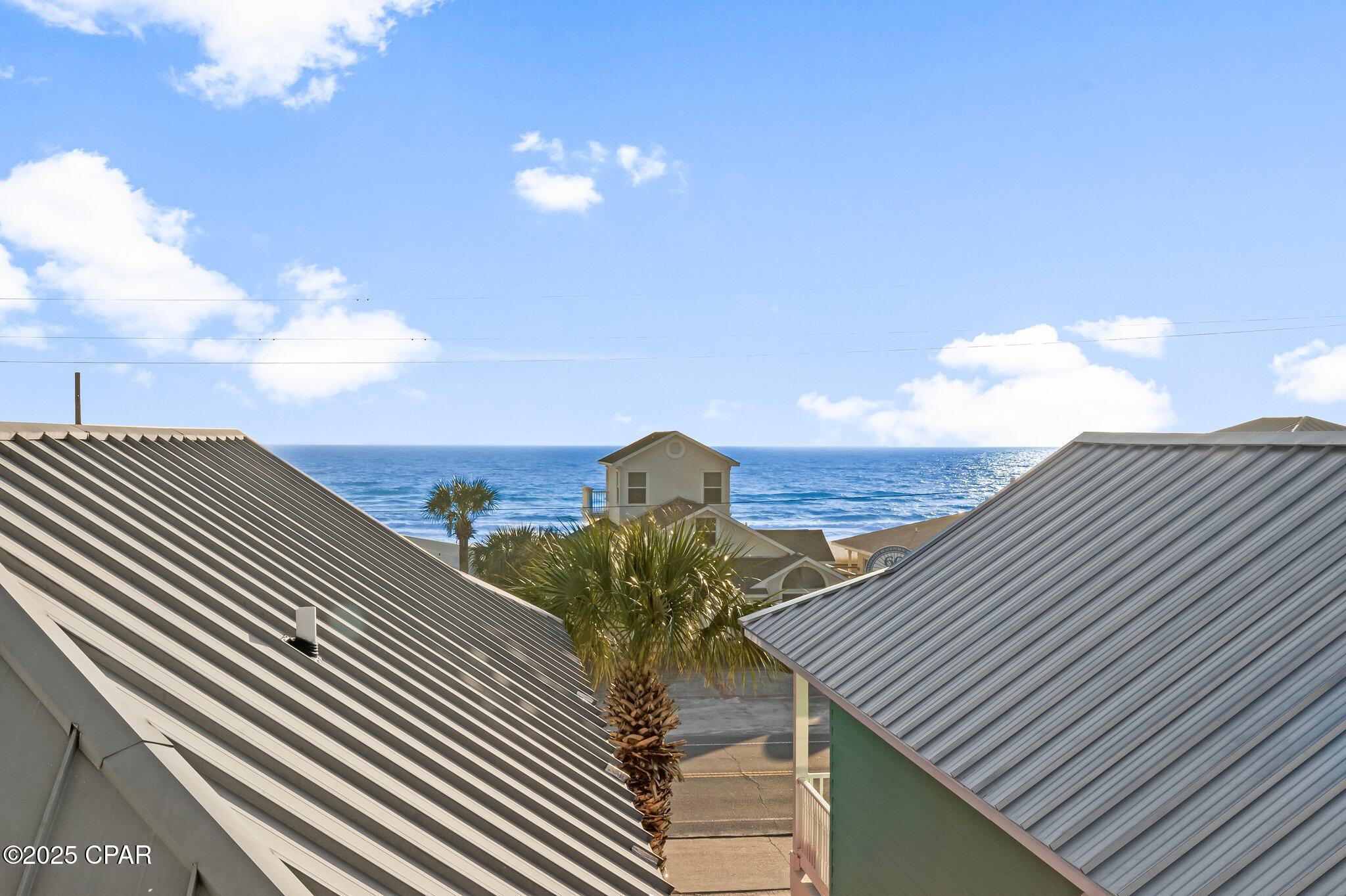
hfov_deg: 53.1
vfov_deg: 36.8
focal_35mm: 36
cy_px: 448
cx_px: 673
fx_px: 1345
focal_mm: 24
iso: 400
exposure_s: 1/160
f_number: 22
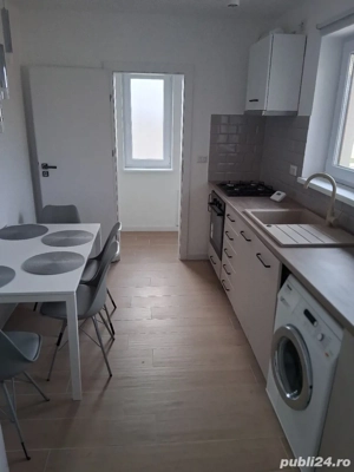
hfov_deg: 53.1
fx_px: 355
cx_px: 177
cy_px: 236
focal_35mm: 26
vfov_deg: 67.3
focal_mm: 3.98
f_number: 1.8
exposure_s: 1/500
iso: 250
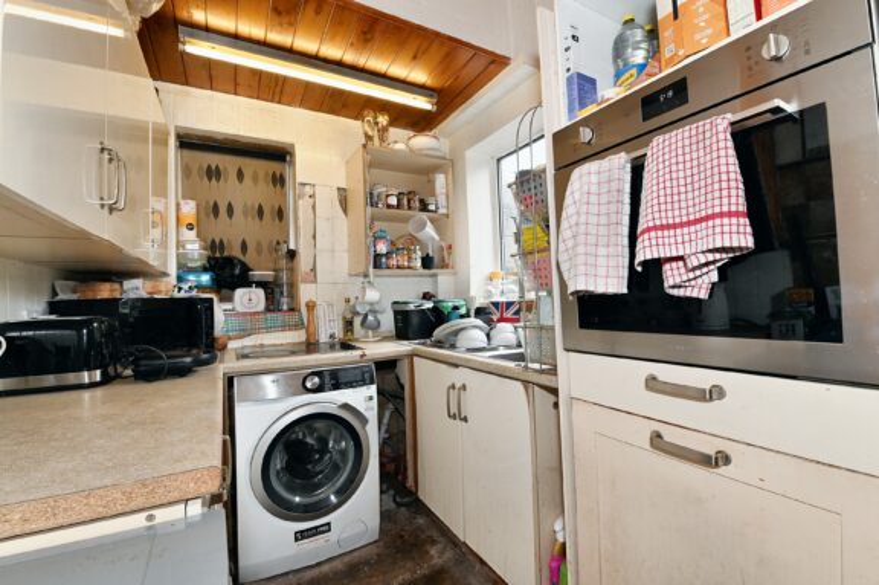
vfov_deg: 77.2
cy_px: 292
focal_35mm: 15
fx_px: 366
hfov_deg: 100.4
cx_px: 440
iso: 2000
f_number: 10
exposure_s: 1/60
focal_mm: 15
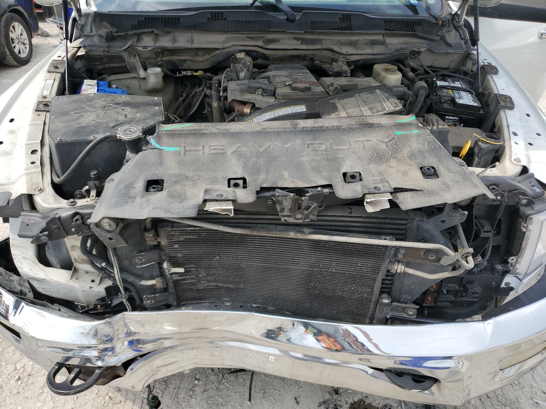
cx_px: 273
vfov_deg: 53.1
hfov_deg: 67.3
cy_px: 204
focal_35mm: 26
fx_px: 410
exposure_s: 1/2000
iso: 50
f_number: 1.5
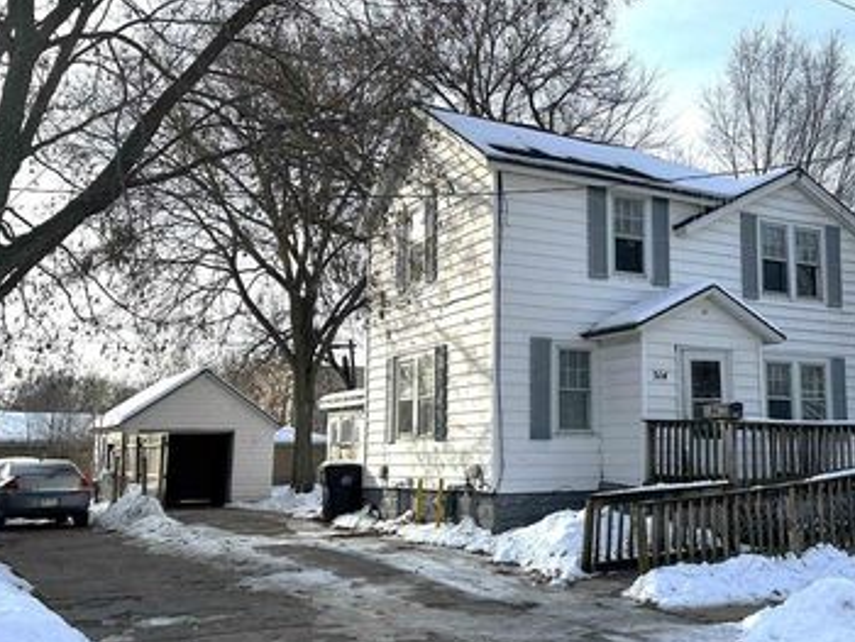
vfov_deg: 36.0
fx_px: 989
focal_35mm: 40
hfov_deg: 46.0
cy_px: 331
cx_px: 577
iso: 80
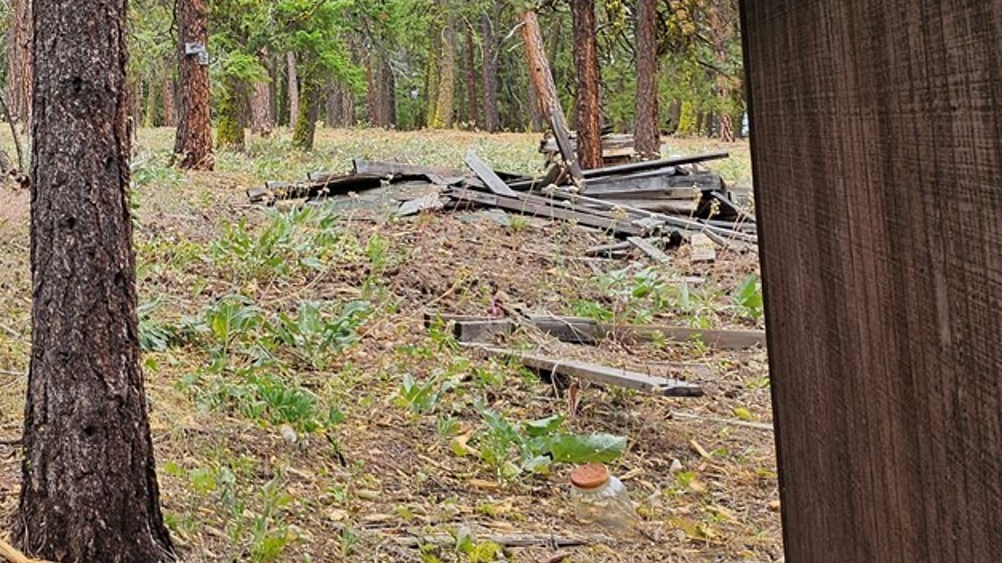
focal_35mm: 64
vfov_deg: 18.2
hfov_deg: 27.8
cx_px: -264
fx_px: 1700
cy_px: -40
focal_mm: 5.4
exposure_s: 1/684
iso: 25
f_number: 1.8
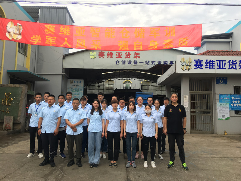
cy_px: 90
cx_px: 120
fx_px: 202
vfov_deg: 48.2
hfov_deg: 61.7
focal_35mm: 29
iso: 25
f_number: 2.2
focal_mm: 4.15
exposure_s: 1/242
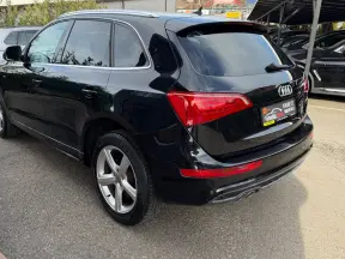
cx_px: 152
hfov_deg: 59.8
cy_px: 110
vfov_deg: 46.7
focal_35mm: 30
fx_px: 299
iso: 80
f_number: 1.78
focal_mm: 6.76
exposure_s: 1/888
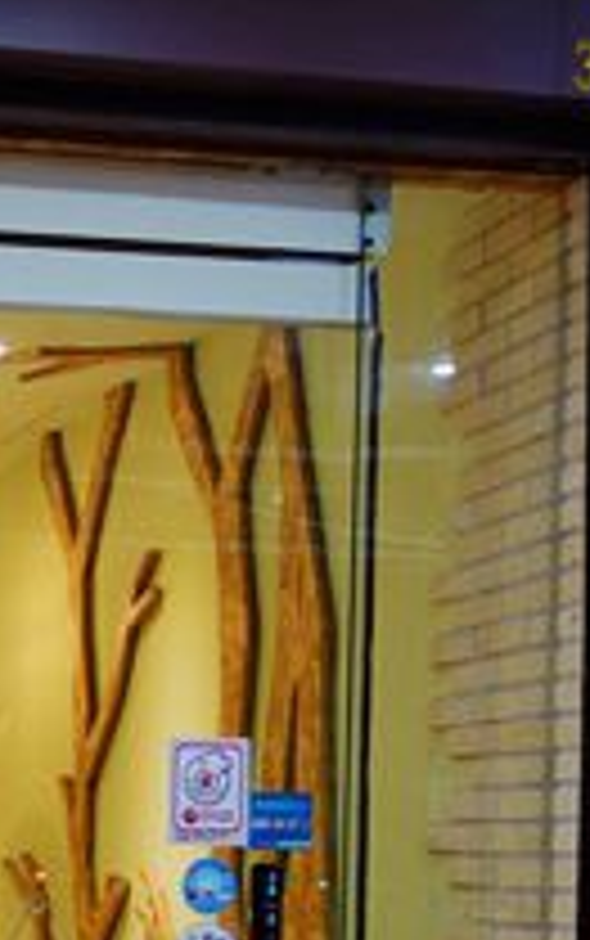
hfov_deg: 13.3
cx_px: -775
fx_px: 1951
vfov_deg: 26.1
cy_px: 879
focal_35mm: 76
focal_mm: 8.8
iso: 125
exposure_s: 1/30
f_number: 1.8
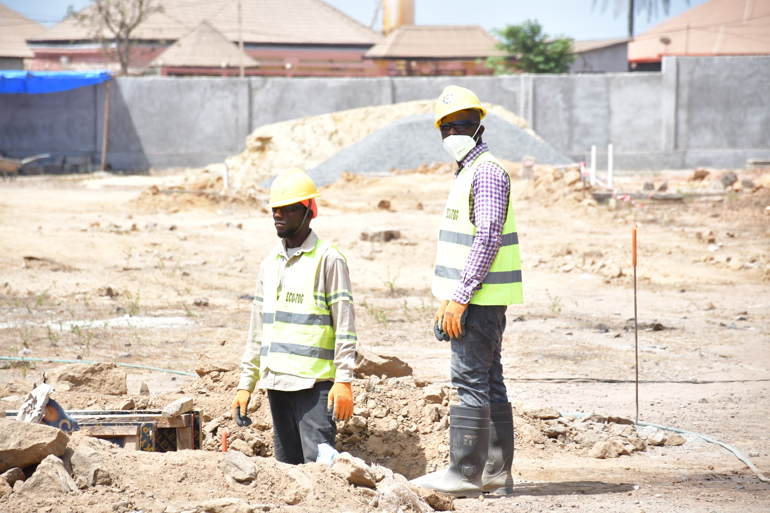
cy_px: 256
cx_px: 385
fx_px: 4491
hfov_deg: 9.8
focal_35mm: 210
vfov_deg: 6.5
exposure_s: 1/2000
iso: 1250
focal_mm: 140
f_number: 5.6
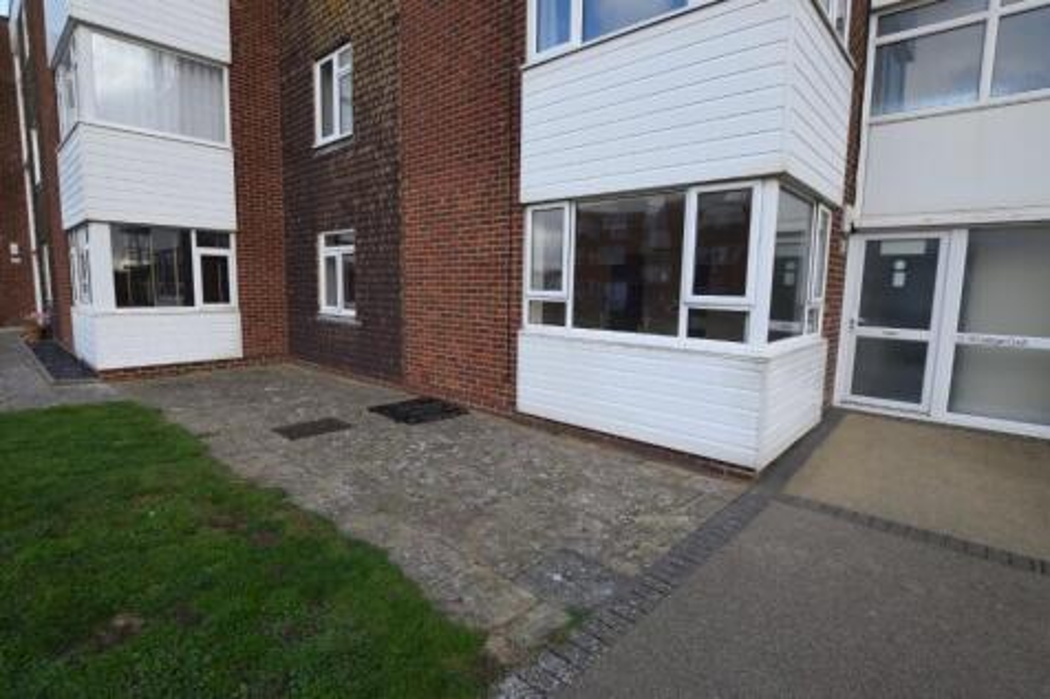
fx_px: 503
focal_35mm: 17
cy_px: 350
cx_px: 525
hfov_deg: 92.5
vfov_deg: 69.6
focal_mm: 11.5
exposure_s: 1/160
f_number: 6.3
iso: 200
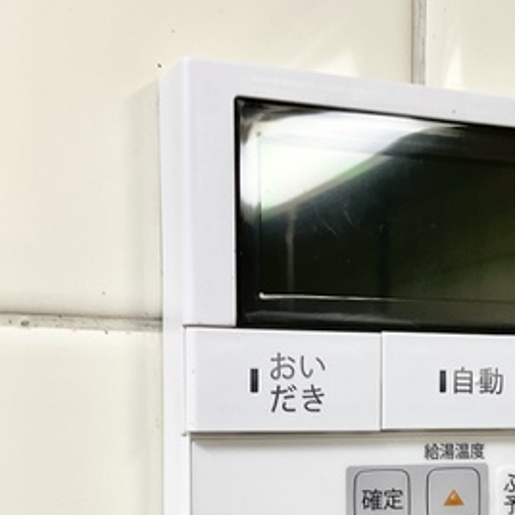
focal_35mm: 67
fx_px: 1128
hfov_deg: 25.3
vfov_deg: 25.2
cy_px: 429
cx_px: 409
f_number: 1.8
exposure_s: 1/60
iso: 32
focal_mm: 3
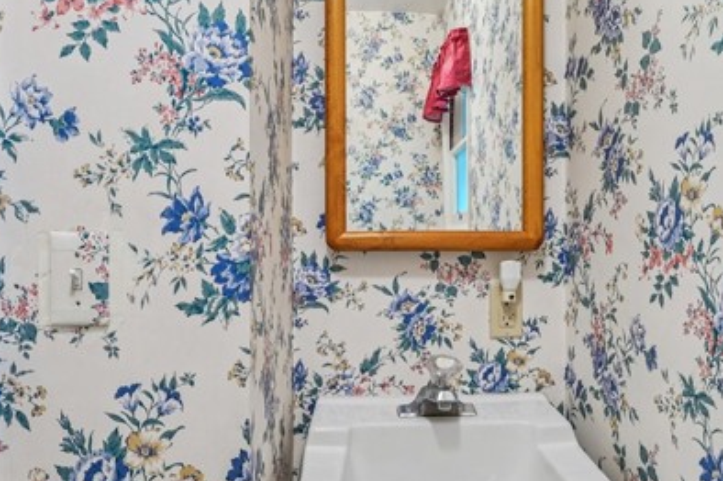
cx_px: 382
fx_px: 522
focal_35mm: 26
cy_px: 248
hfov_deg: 69.4
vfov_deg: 49.5
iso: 400
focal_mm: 16
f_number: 8
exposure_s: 1/5
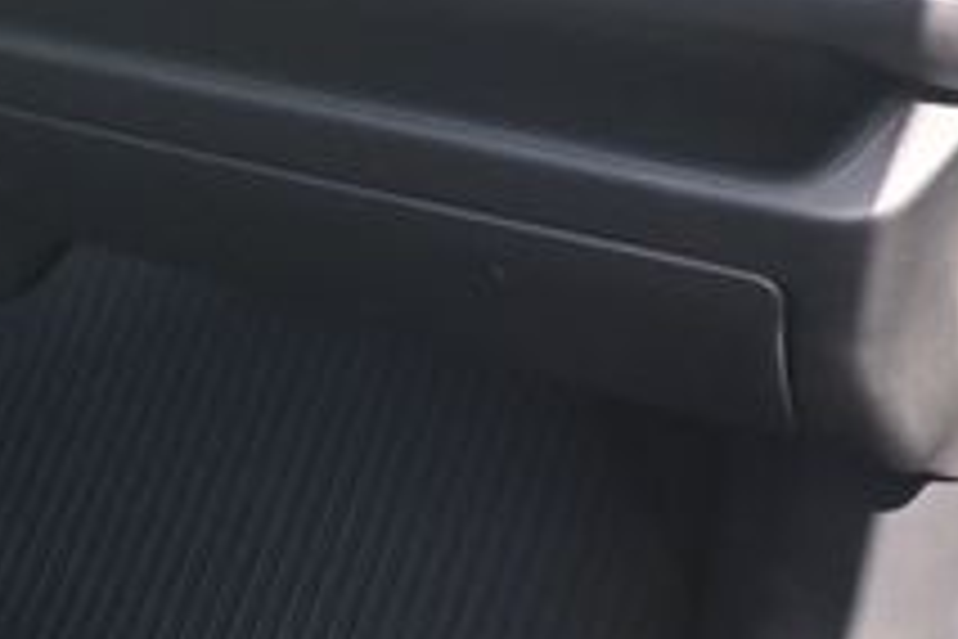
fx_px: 2335
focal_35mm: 88
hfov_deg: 20.7
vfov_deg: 15.4
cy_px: 68
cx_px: -360
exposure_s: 1/200
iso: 400
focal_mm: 19.5
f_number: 3.8
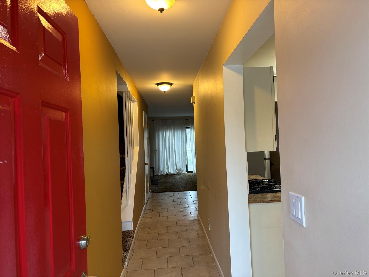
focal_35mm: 26
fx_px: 277
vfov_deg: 53.1
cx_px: 184
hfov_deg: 67.3
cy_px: 138
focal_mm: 5.96
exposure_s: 1/60
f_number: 1.6
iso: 100
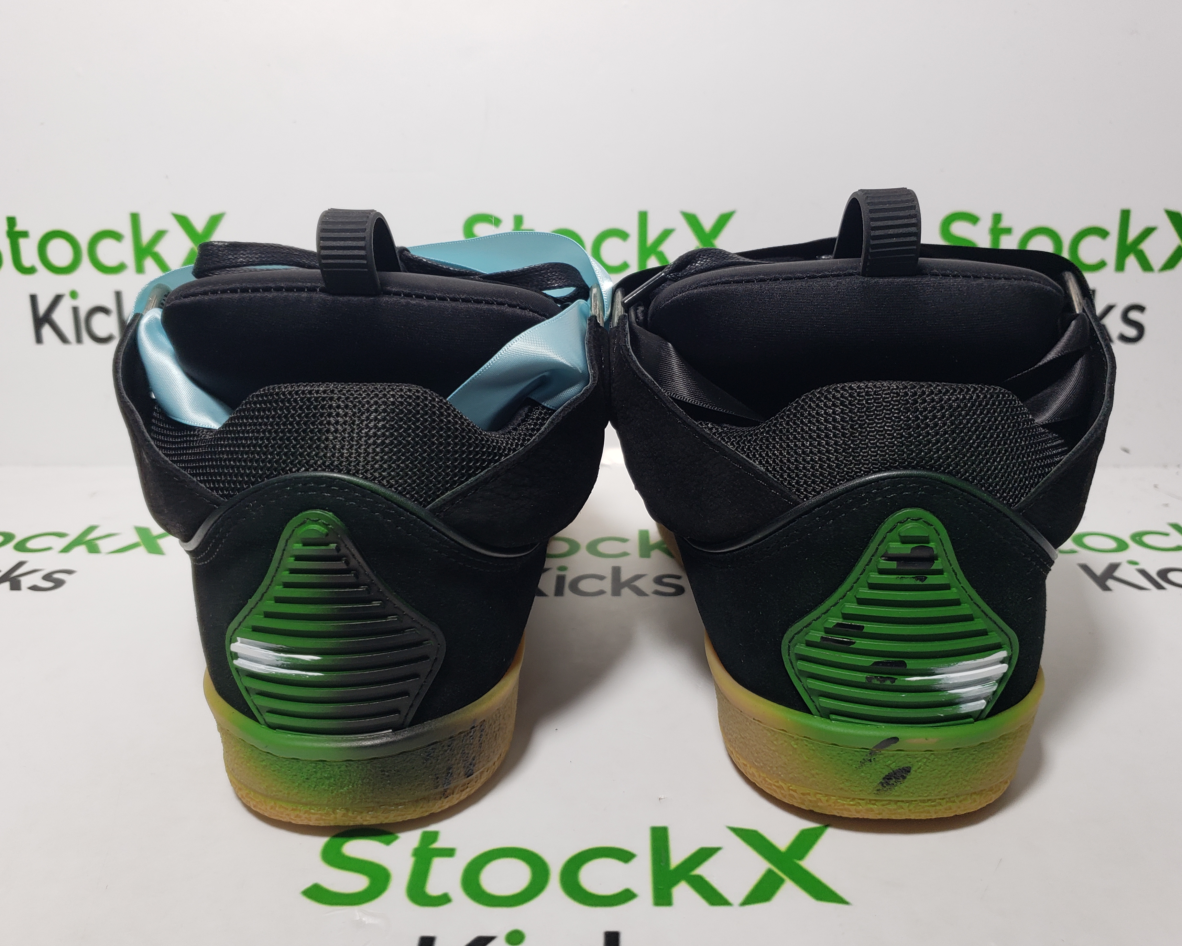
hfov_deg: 62.2
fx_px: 980
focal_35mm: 28
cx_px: 603
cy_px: 478
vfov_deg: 51.5
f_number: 1.5
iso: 50
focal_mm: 4.3
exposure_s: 1/351
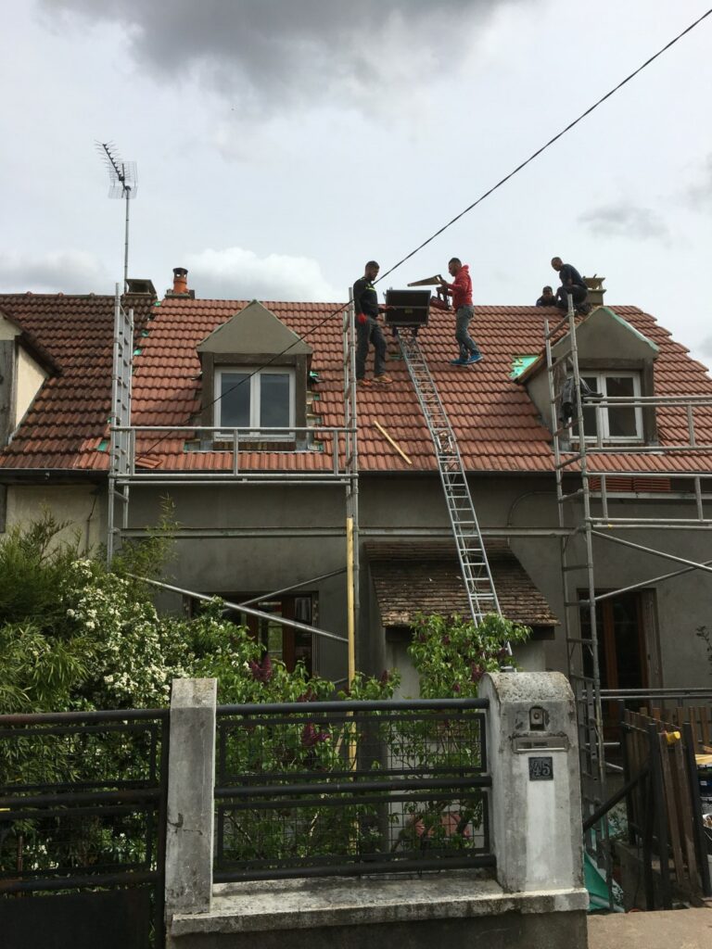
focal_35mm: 29
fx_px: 795
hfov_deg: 48.2
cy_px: 474
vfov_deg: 61.7
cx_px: 356
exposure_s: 1/2653
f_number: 2.2
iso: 25
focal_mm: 4.15
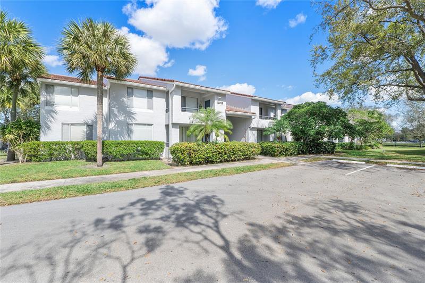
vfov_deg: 77.2
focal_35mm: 15
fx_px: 177
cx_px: 212
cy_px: 142
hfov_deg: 100.4
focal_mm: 10
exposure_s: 1/125
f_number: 11
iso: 100
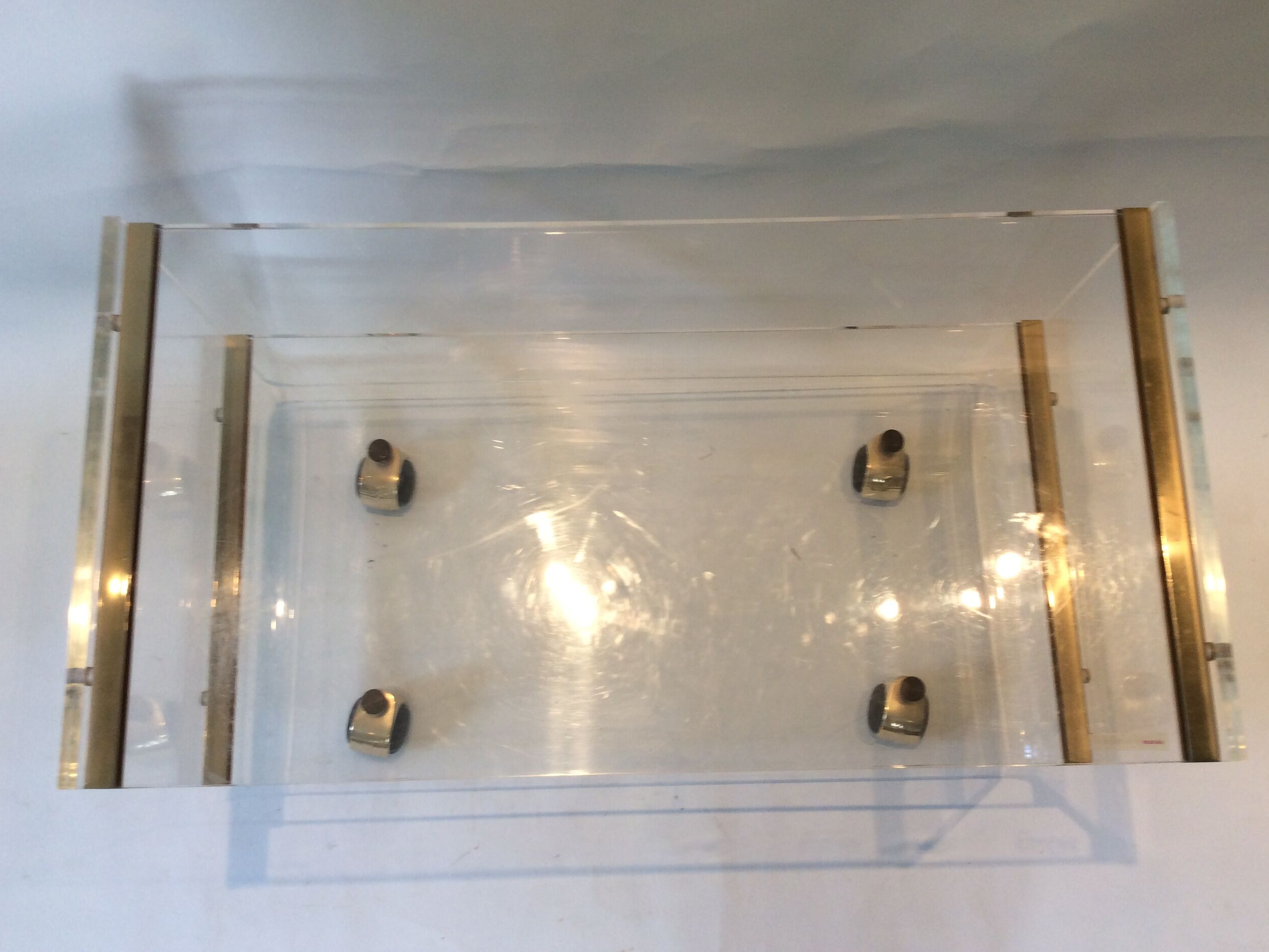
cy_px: 483
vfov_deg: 42.9
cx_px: 642
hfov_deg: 55.4
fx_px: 1210
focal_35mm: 33
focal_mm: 3.3
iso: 40
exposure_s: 1/25
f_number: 2.4
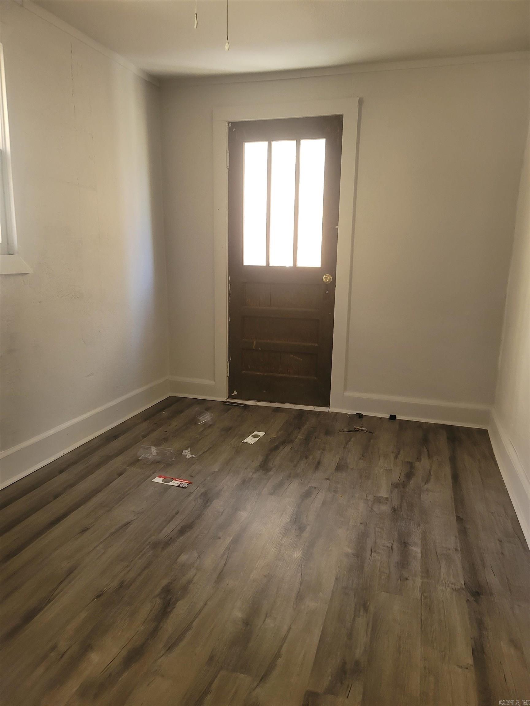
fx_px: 510
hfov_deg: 54.9
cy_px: 353
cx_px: 265
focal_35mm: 25
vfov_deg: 69.4
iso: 200
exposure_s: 1/60
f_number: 1.8
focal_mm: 7
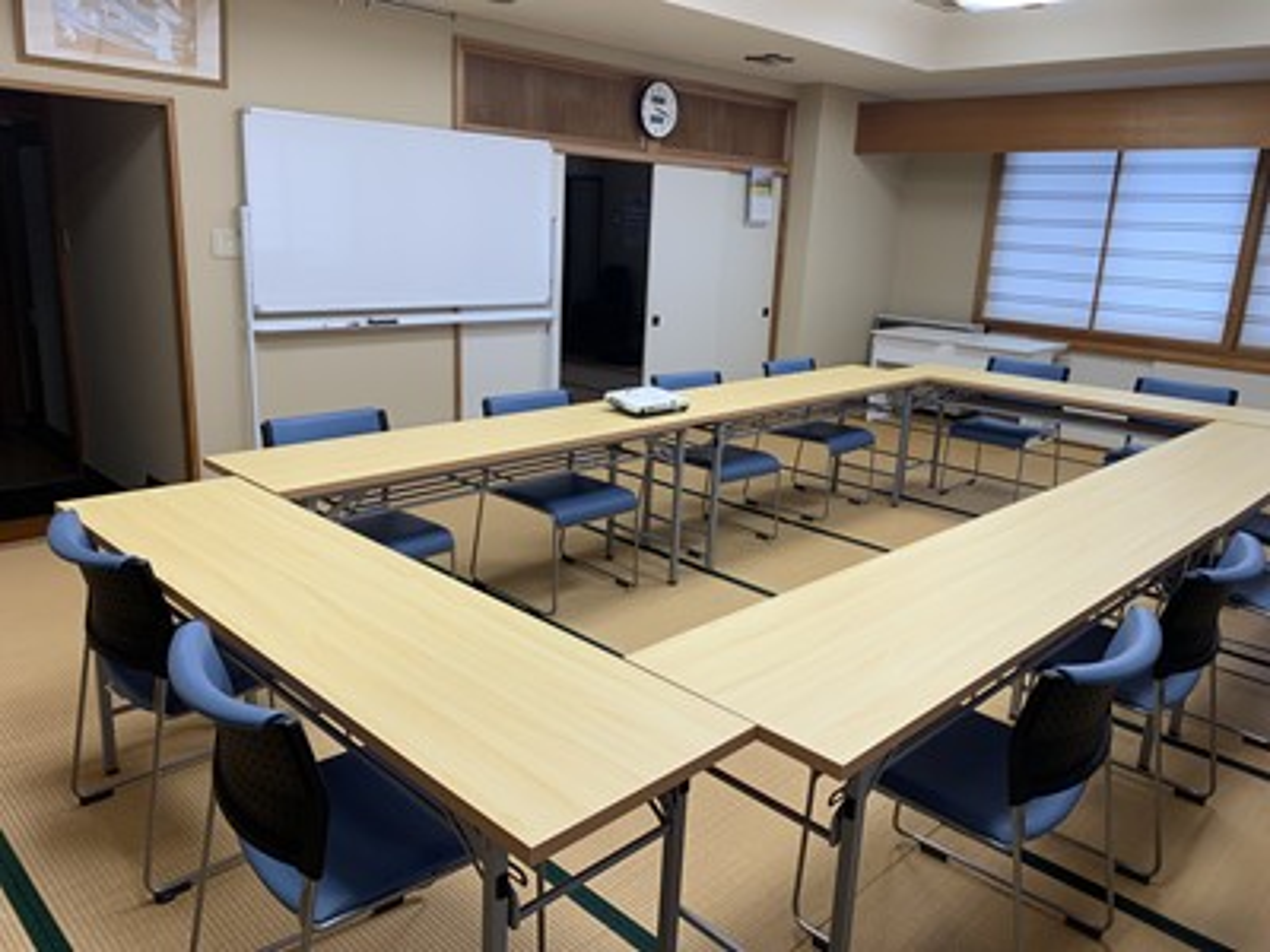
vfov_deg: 53.1
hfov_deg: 67.3
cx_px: 635
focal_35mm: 26
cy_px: 476
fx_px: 954
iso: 64
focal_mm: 4.25
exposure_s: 1/50
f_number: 1.8
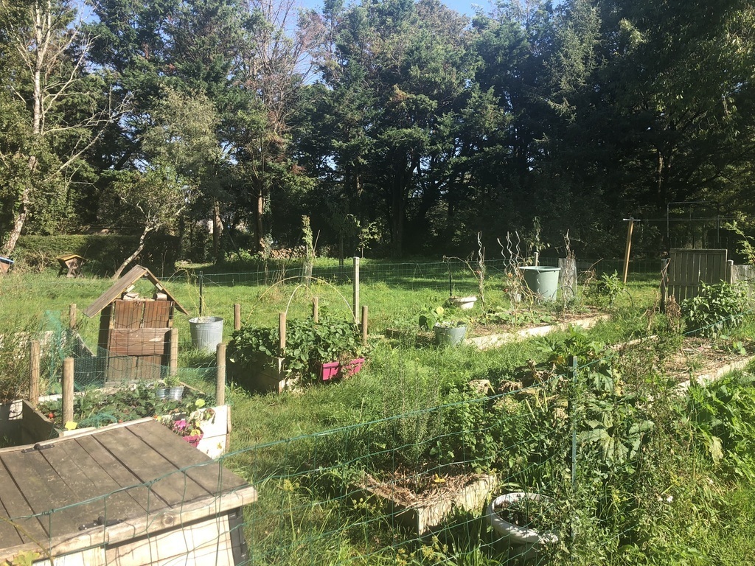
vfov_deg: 49.7
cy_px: 283
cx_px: 378
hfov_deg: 63.4
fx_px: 611
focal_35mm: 28
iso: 20
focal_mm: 3.99
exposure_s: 1/615
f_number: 1.8
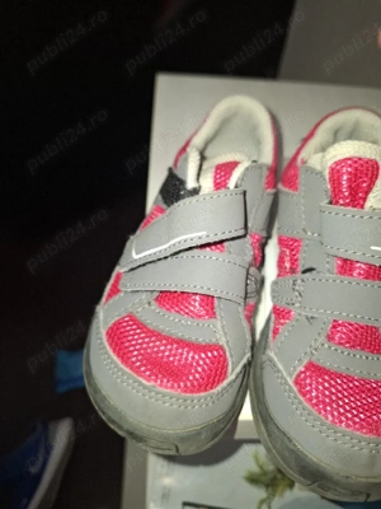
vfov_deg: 73.9
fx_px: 338
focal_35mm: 23
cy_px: 254
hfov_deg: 58.9
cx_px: 190
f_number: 1.8
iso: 125
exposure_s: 1/120
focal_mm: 5.54
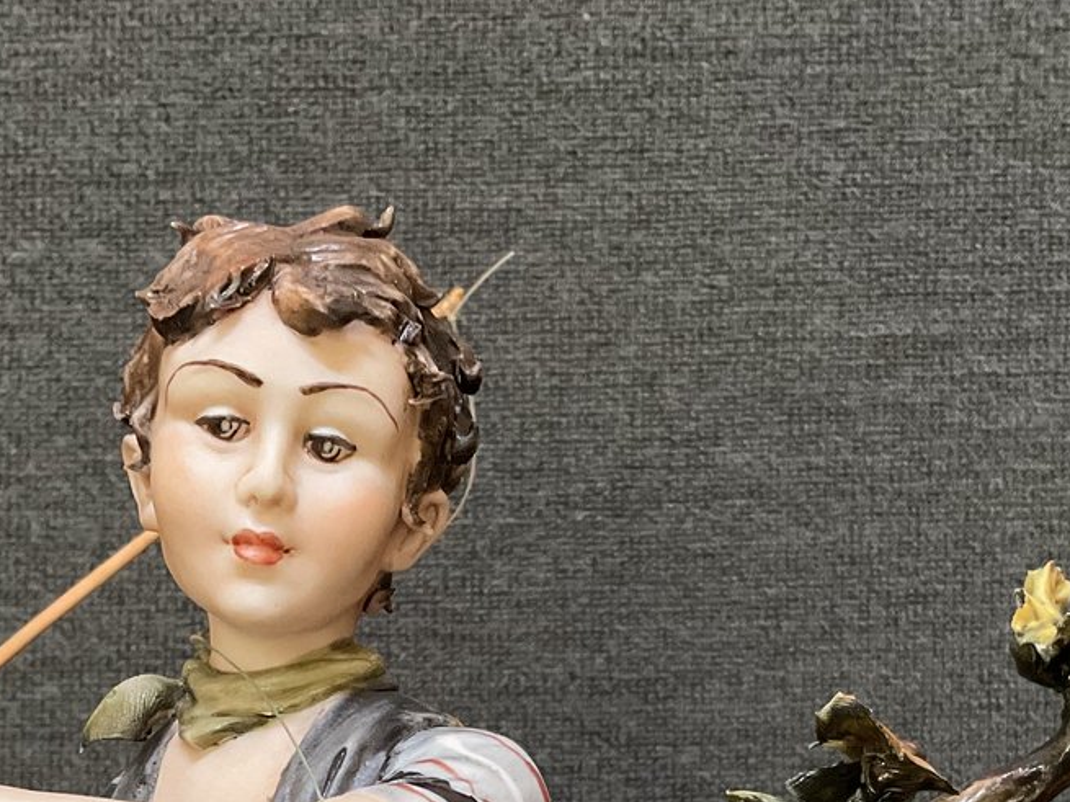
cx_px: 595
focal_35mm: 67
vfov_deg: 20.7
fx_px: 2071
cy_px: 922
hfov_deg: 29.0
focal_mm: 3
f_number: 1.8
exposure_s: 1/60
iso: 125
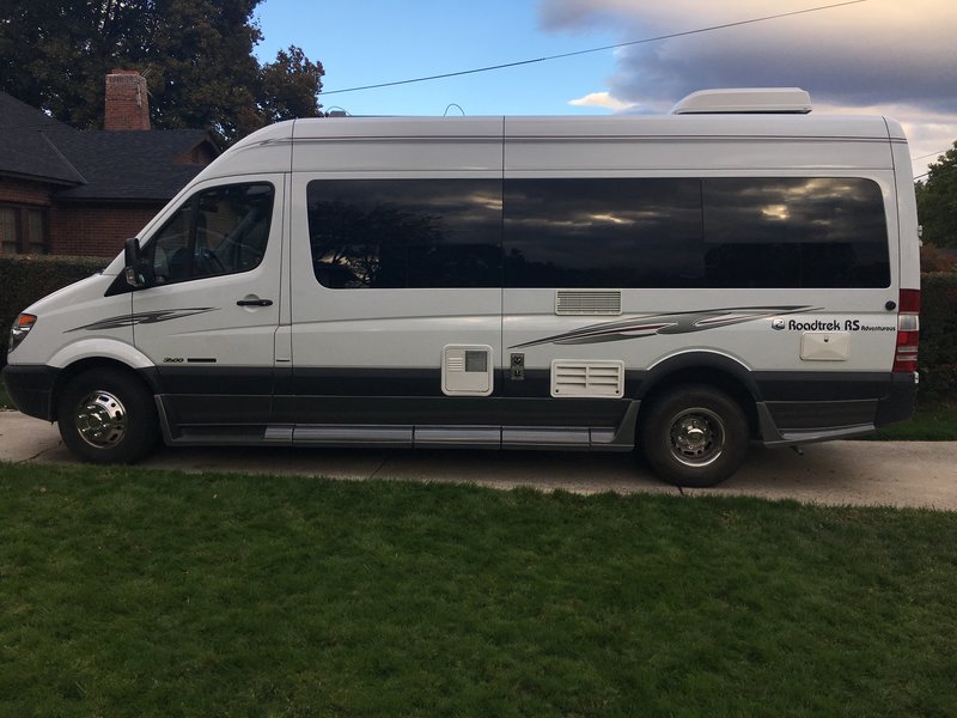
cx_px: 478
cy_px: 359
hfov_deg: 61.7
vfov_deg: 48.2
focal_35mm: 29
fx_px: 802
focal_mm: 4.15
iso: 25
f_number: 2.2
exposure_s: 1/458
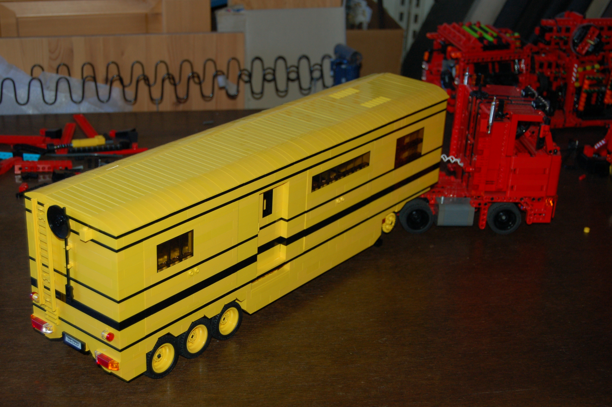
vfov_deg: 23.7
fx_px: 968
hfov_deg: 35.1
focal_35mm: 57
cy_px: 204
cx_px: 306
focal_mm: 38
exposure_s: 1/60
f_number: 4.8
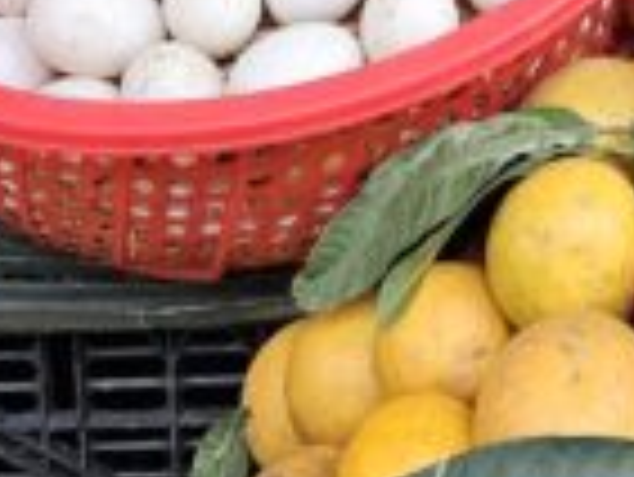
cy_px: -1152
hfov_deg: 11.4
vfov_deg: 7.4
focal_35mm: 167
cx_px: 940
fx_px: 3061
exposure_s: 1/180
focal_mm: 5.4
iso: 250
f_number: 1.8
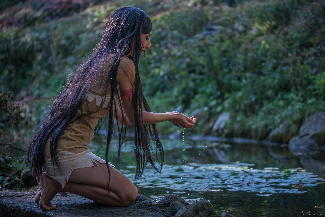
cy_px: 108
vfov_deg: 13.1
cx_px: 162
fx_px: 948
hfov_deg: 19.4
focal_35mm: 105
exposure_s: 1/320
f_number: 3
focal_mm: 105
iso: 500
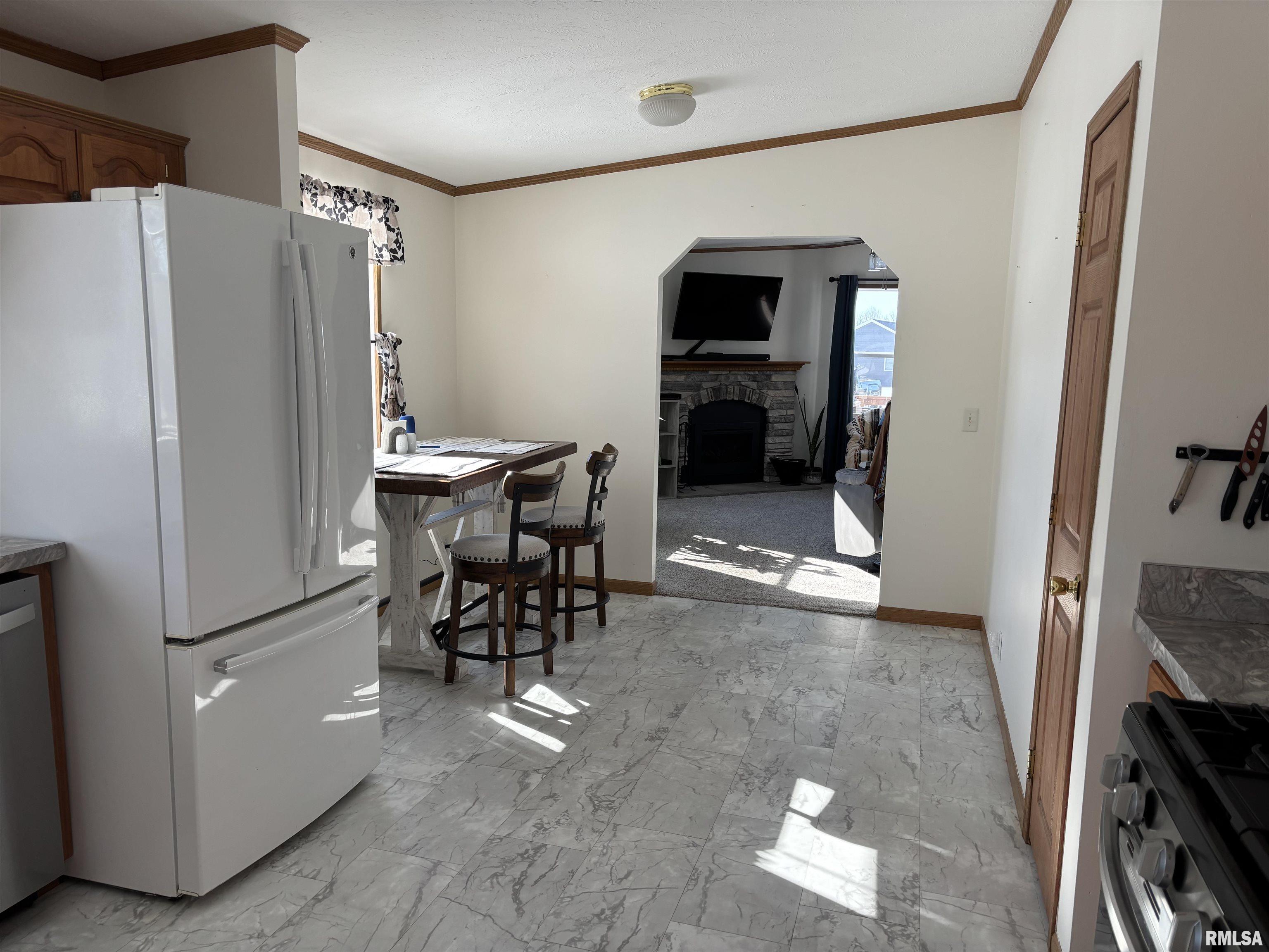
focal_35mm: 26
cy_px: 476
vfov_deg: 53.1
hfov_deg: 67.3
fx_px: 953
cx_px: 634
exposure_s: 1/334
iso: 50
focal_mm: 5.96
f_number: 1.6
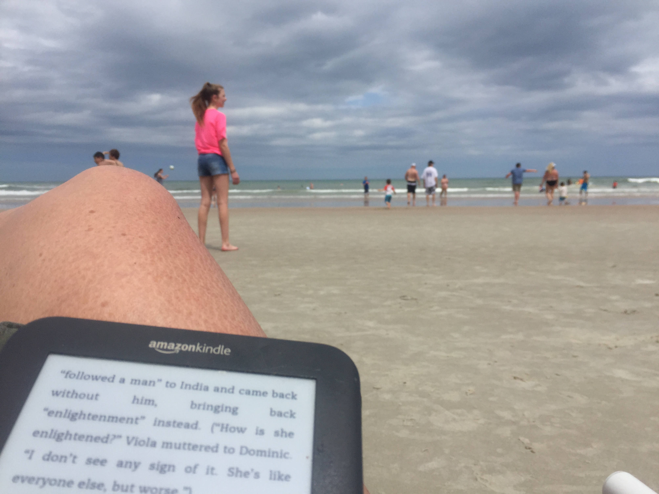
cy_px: 247
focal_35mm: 29
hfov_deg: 61.7
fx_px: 552
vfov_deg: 48.2
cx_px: 330
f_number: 2.2
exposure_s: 1/6623
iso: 32
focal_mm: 4.15
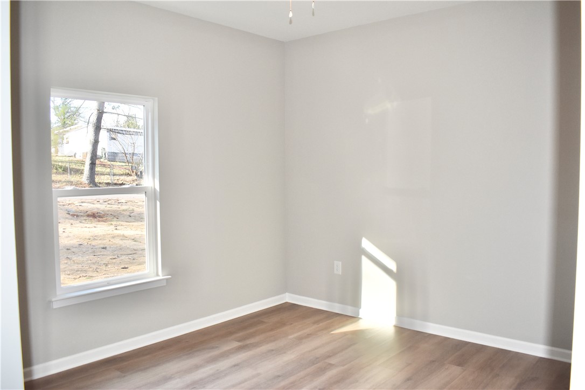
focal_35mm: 30
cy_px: 195
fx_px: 487
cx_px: 292
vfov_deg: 43.6
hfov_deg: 61.9
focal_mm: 20
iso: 450
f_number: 5
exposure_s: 1/200
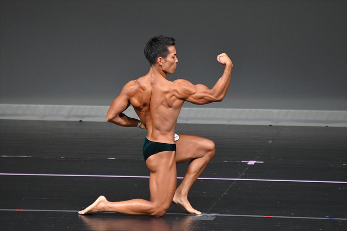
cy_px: 116
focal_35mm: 450
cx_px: 174
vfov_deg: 3.1
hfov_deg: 4.6
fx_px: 4335
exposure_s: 1/400
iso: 4000
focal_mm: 300
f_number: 5.6
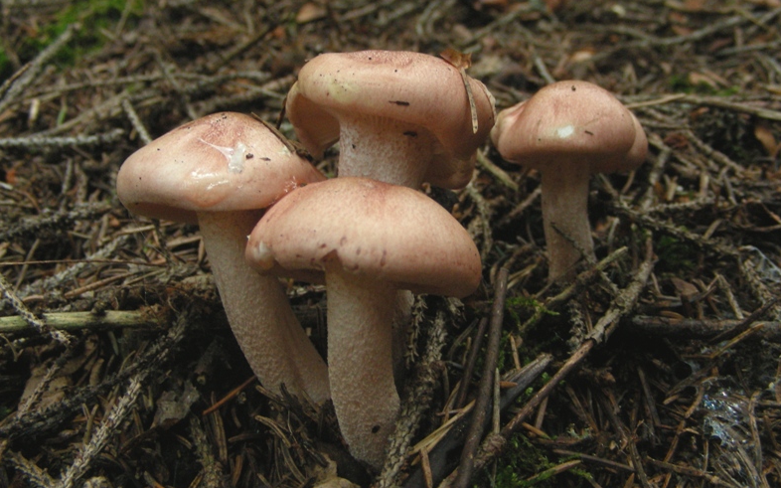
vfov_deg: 31.2
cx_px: 395
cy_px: 223
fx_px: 873
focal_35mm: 41
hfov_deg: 48.2
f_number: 3.5
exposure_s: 1/13.4
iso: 200
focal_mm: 6.3
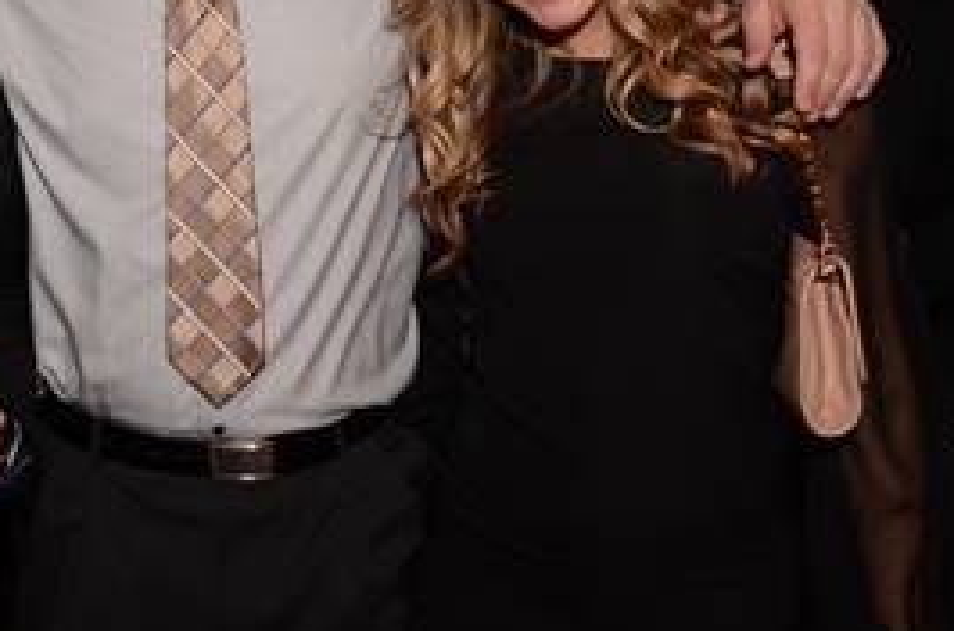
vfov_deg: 21.4
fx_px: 1639
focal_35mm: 62
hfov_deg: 30.0
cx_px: -22
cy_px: 72
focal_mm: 20
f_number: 4
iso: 1250
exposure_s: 1/60
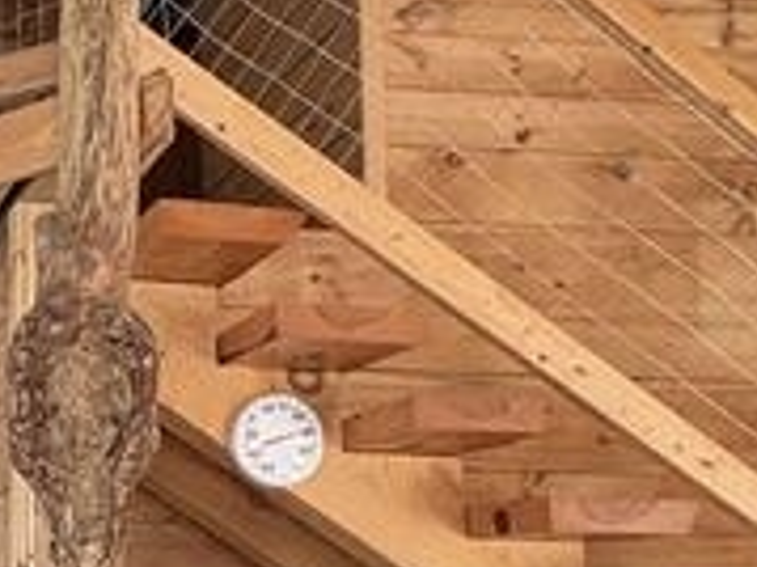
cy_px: 520
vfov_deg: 27.9
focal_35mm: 50
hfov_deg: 31.8
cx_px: -152
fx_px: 1093
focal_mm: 2.22
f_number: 2.2
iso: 250
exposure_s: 1/60
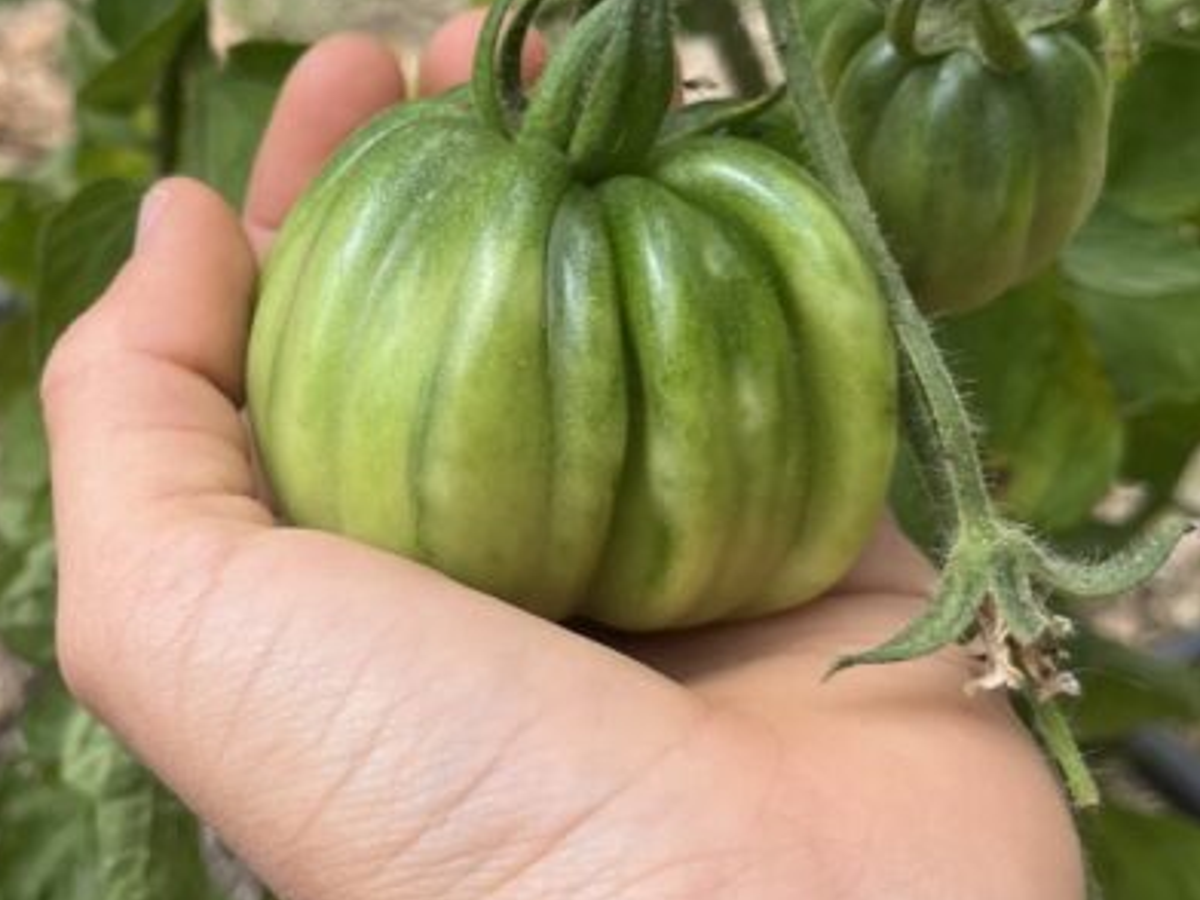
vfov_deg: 28.5
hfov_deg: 36.7
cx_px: 321
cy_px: 373
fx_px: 1768
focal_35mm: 51
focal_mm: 5.1
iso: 50
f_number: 1.6
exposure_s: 1/891
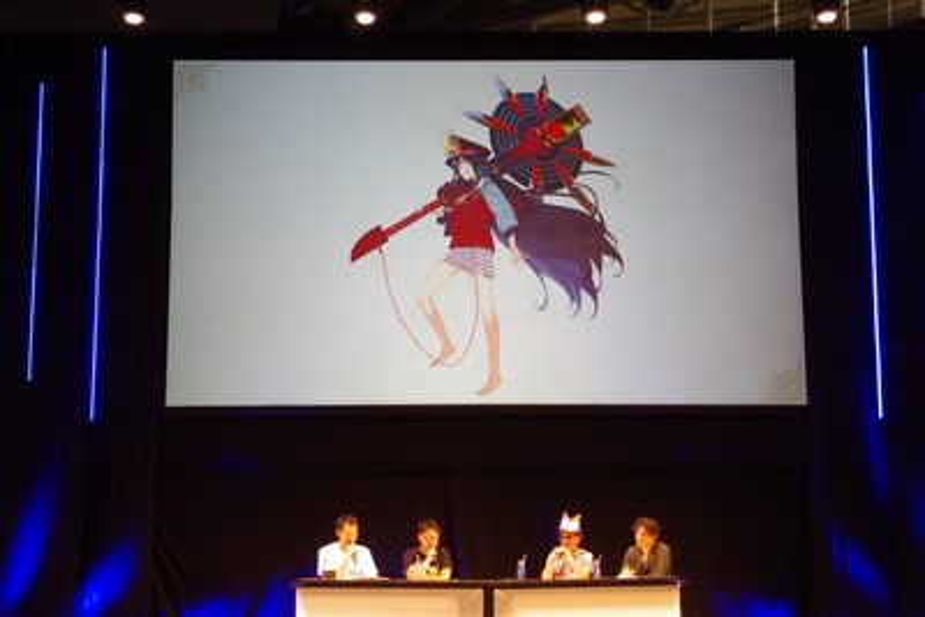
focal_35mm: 75
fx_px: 1928
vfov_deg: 18.2
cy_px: 308
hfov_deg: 27.0
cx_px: 462
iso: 3200
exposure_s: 1/80
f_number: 9
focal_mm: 50
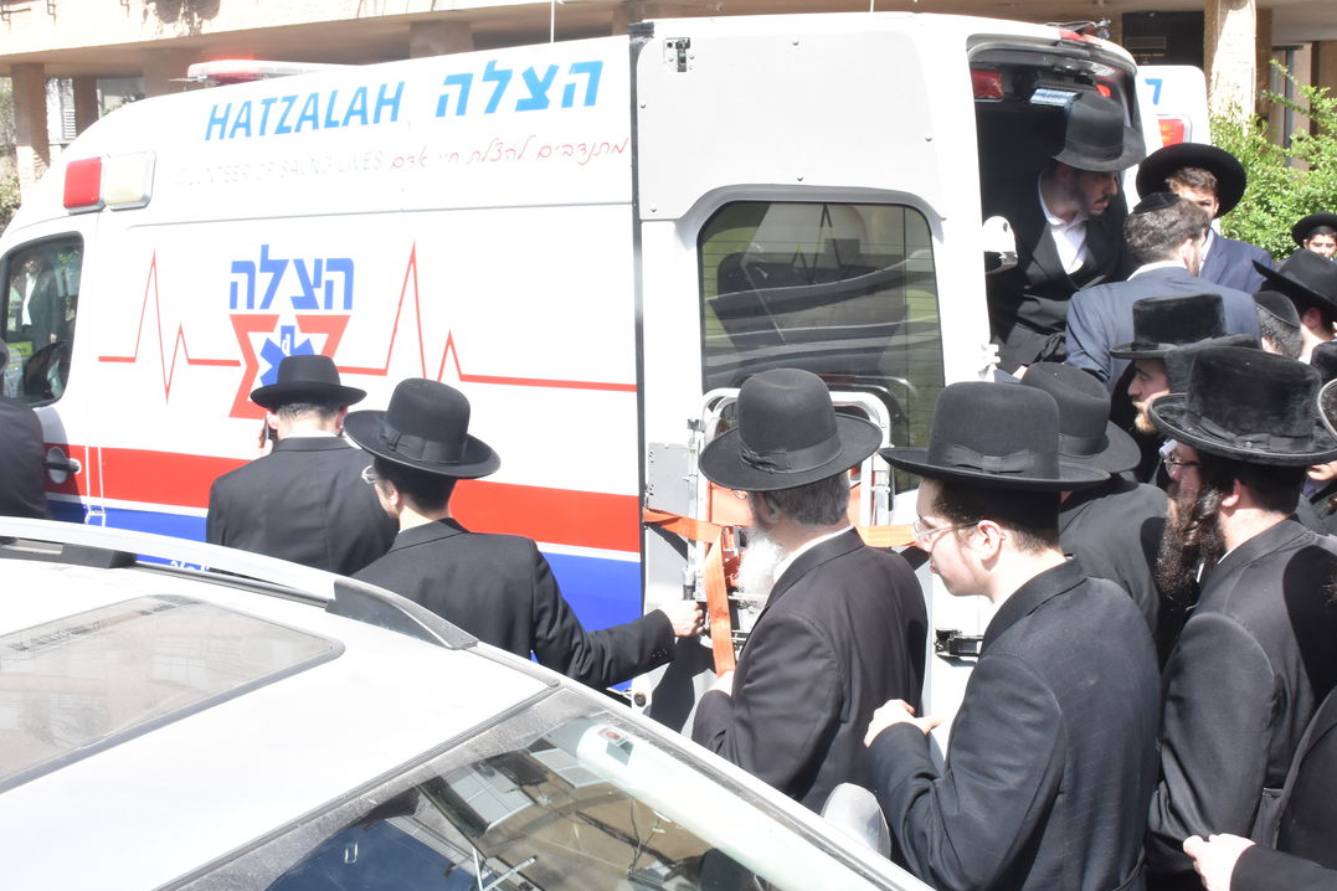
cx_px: 741
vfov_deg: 34.1
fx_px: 1448
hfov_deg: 49.5
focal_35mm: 39
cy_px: 344
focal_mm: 20
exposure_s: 1/250
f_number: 16
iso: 800
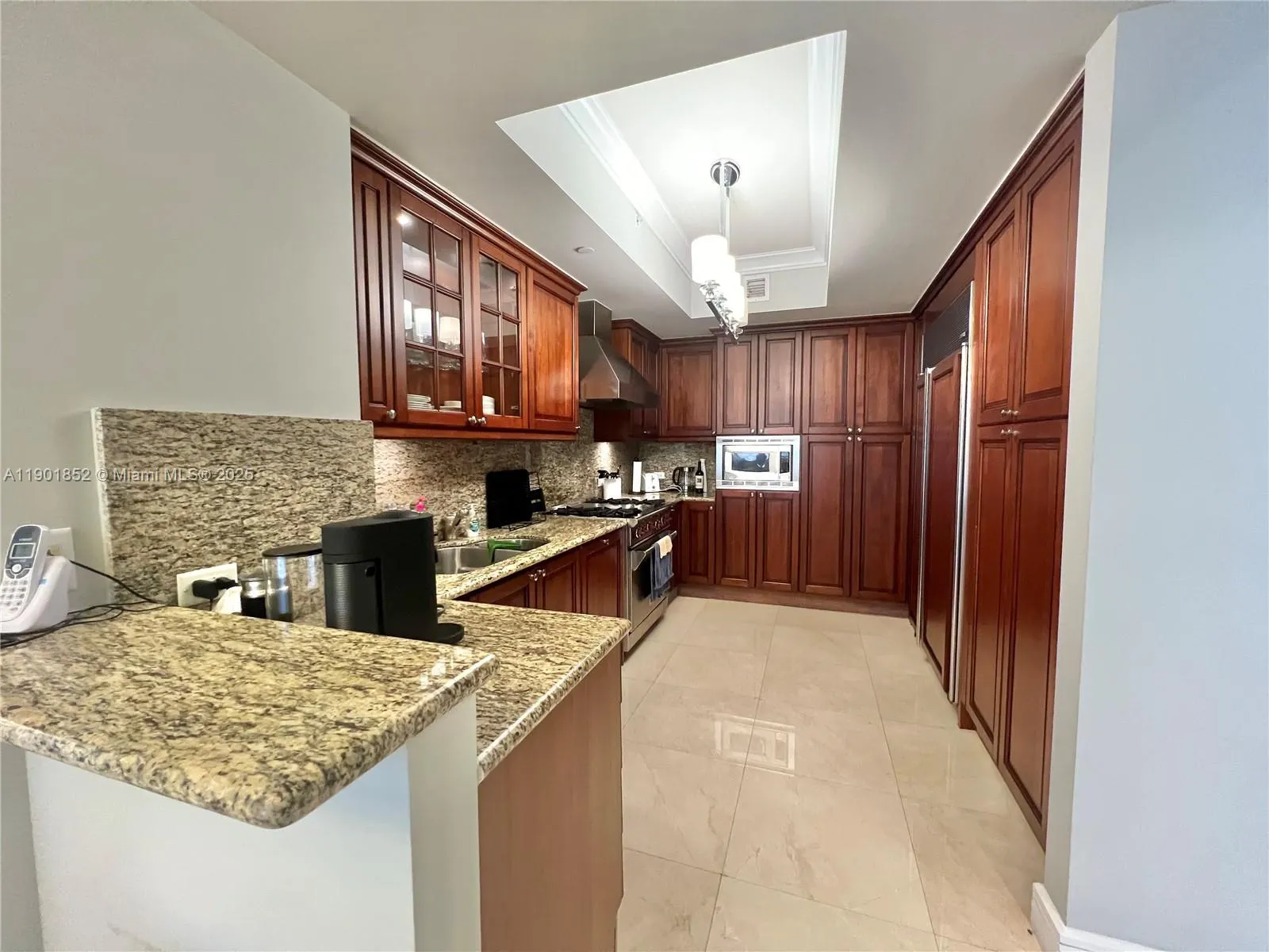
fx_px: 477
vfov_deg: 89.9
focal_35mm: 13
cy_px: 476
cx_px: 634
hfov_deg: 106.2
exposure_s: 1/60
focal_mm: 1.57
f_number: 1.8
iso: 500
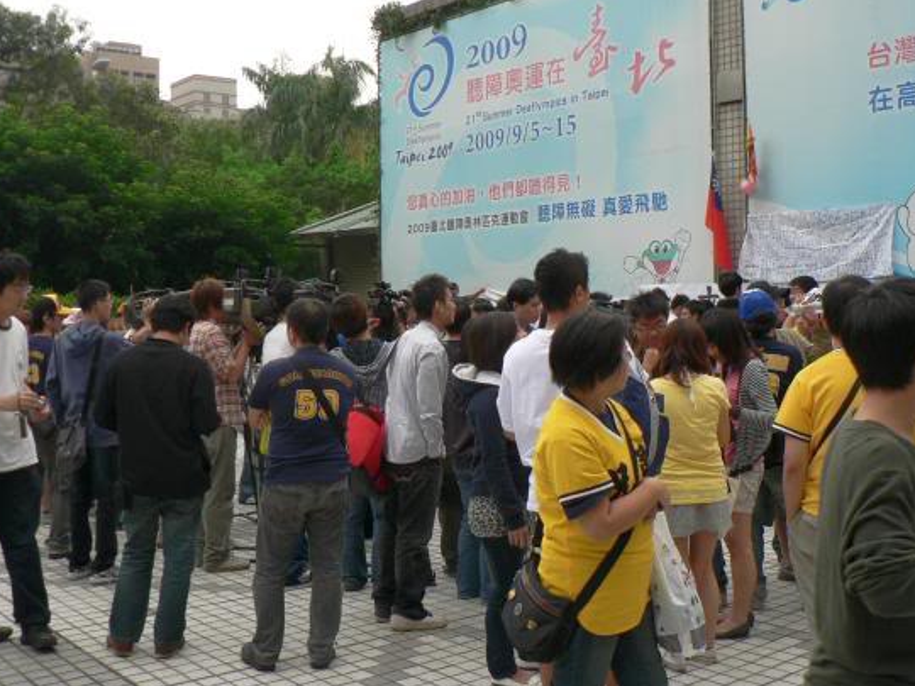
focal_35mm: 40
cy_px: 320
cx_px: 481
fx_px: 1057
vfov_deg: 35.9
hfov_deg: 46.8
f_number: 2.8
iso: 80
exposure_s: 1/80
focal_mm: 6
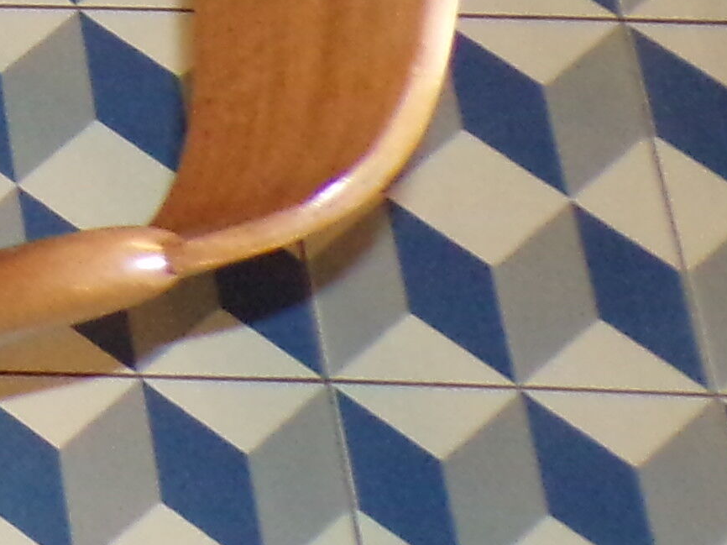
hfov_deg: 10.7
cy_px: -757
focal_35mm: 149
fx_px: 3128
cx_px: -1183
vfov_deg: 9.0
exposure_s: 1/34
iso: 382
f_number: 3.1
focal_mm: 5
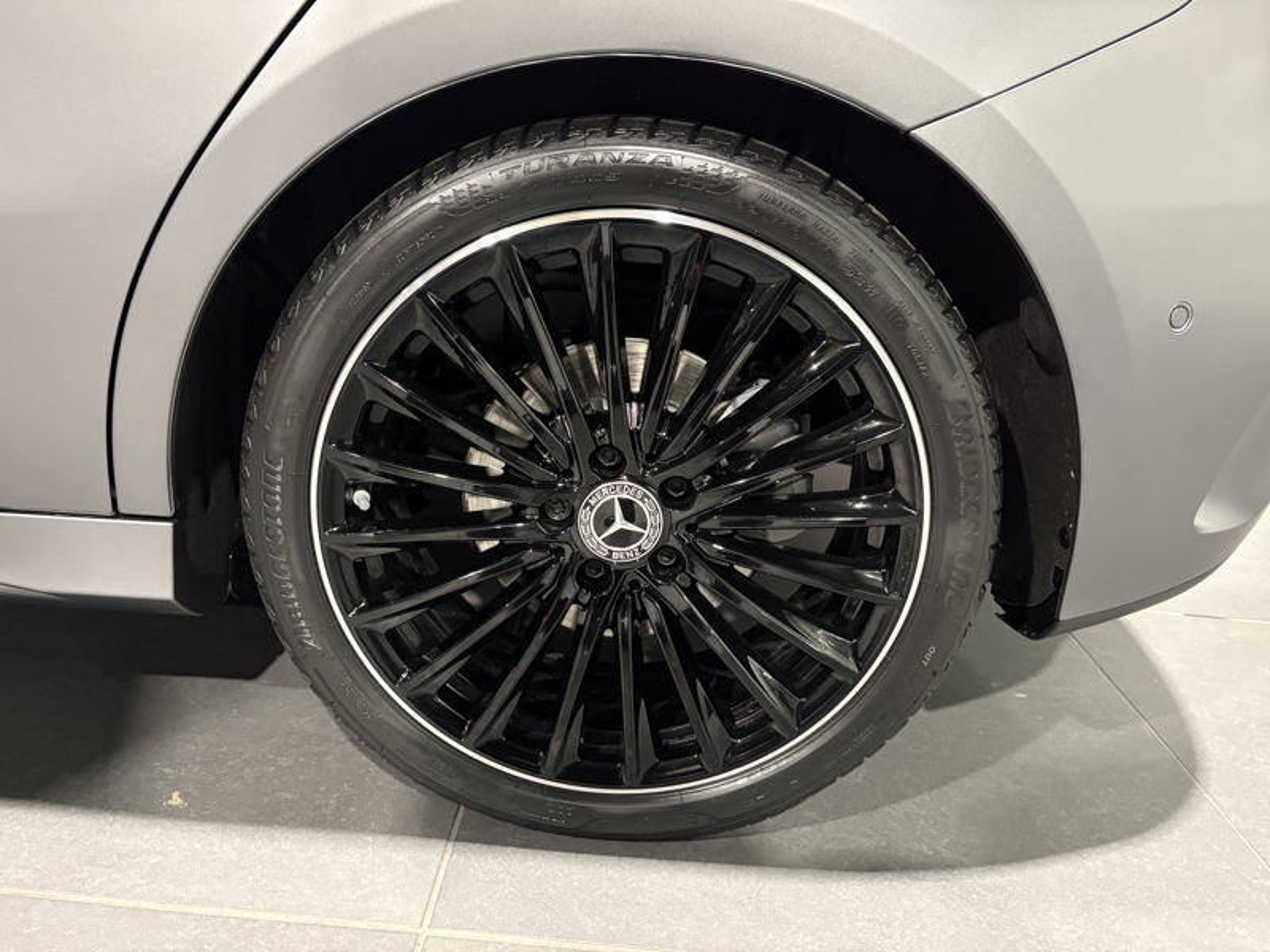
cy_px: 476
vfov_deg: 53.1
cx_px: 635
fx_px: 954
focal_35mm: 26
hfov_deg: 67.3
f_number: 1.6
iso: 800
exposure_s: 1/30
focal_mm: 5.96
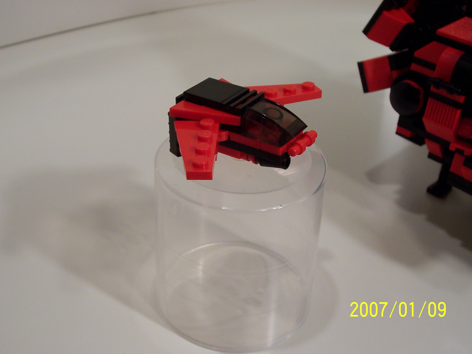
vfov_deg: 31.5
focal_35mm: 46
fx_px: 627
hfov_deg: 41.2
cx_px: 236
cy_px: 177
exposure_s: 1/45
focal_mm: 7
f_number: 3
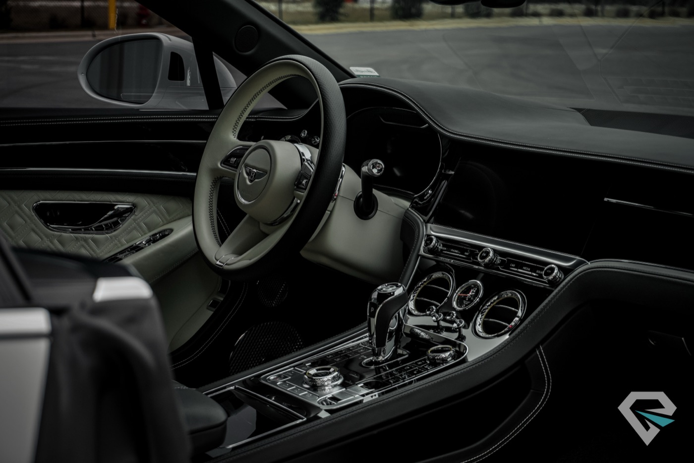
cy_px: 232
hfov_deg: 27.0
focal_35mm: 75
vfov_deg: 18.2
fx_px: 1446
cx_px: 347
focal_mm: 50
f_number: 5.6
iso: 125
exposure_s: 1/250
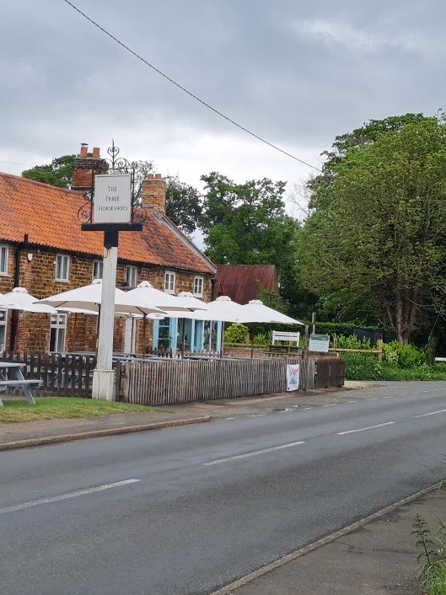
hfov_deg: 38.4
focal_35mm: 35
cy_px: 298
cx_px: 60
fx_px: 602
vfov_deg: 52.6
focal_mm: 5.4
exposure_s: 1/482
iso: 50
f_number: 1.8
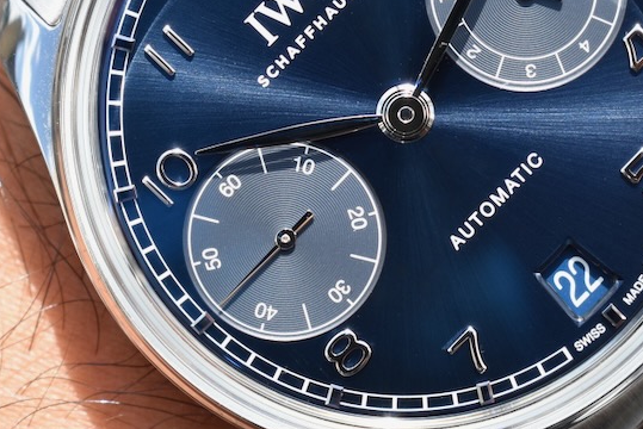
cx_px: 373
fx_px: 2863
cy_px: 86
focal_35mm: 160
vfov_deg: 8.6
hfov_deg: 12.8
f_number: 8
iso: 320
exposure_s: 1/250
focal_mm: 45
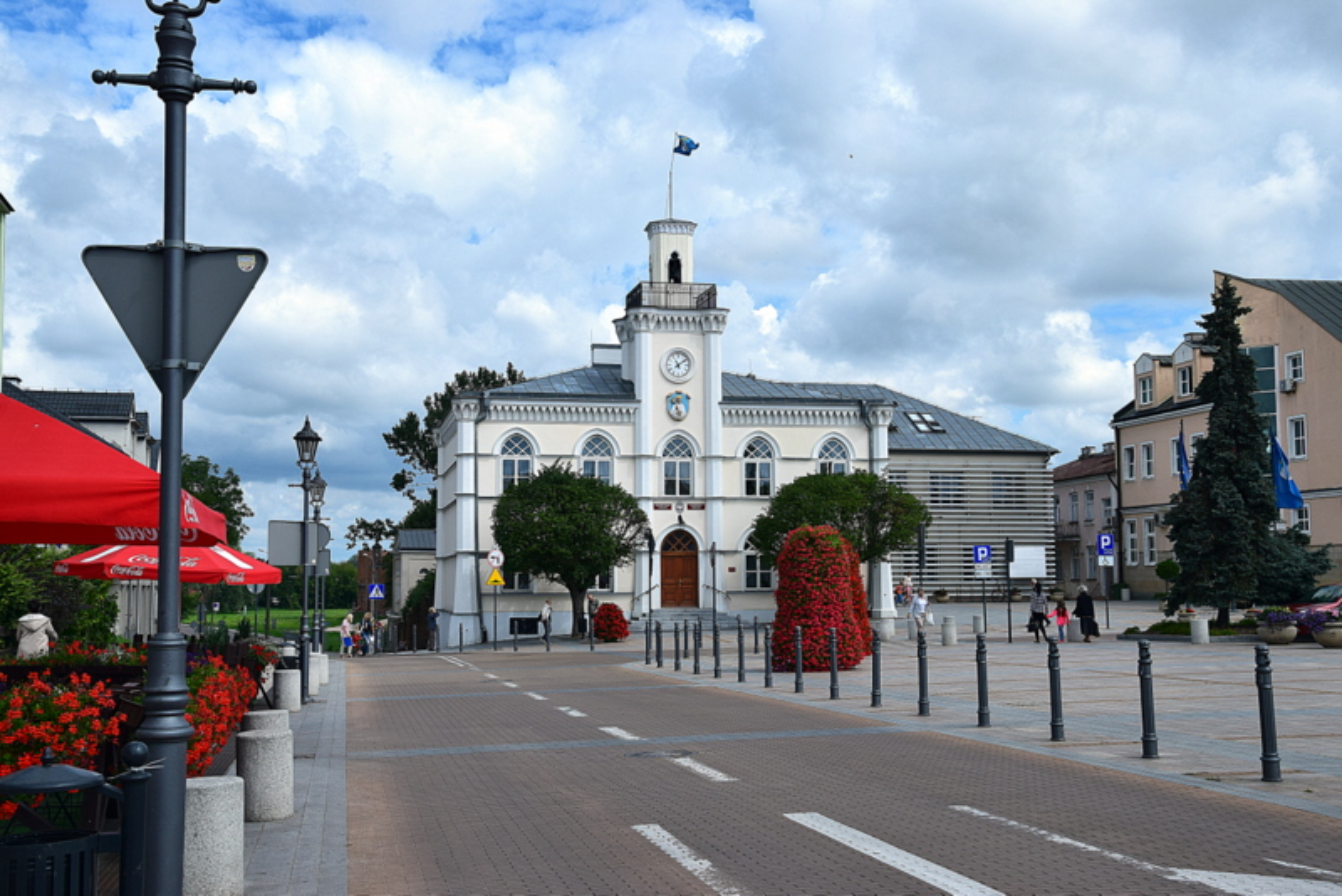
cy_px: 448
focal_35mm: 42
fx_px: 1566
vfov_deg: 31.9
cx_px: 671
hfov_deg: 46.4
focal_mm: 28
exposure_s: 1/640
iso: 200
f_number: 9
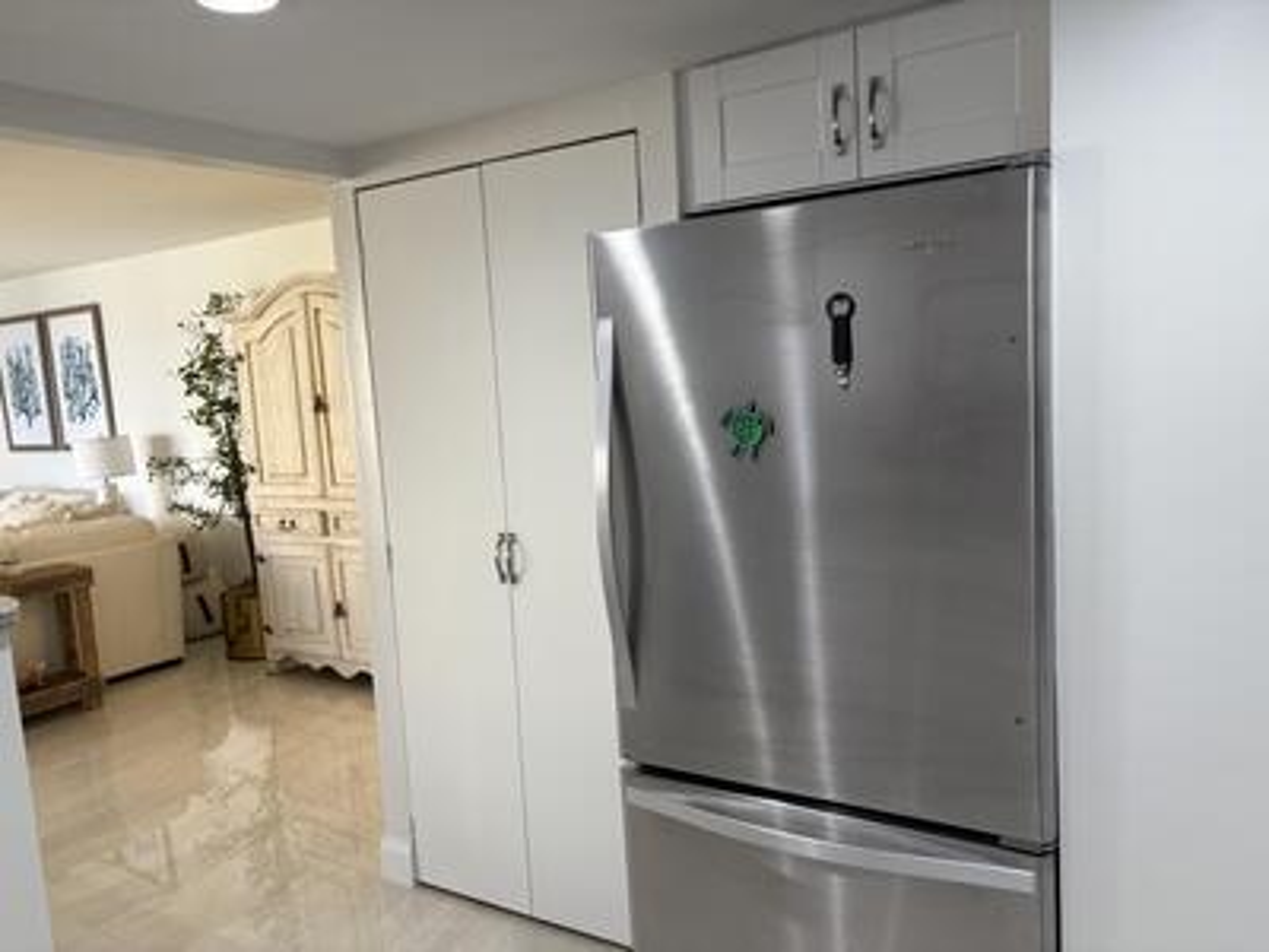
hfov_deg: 67.3
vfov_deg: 53.1
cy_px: 476
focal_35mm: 26
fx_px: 953
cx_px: 634
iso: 100
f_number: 1.6
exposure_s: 1/120
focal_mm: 5.96
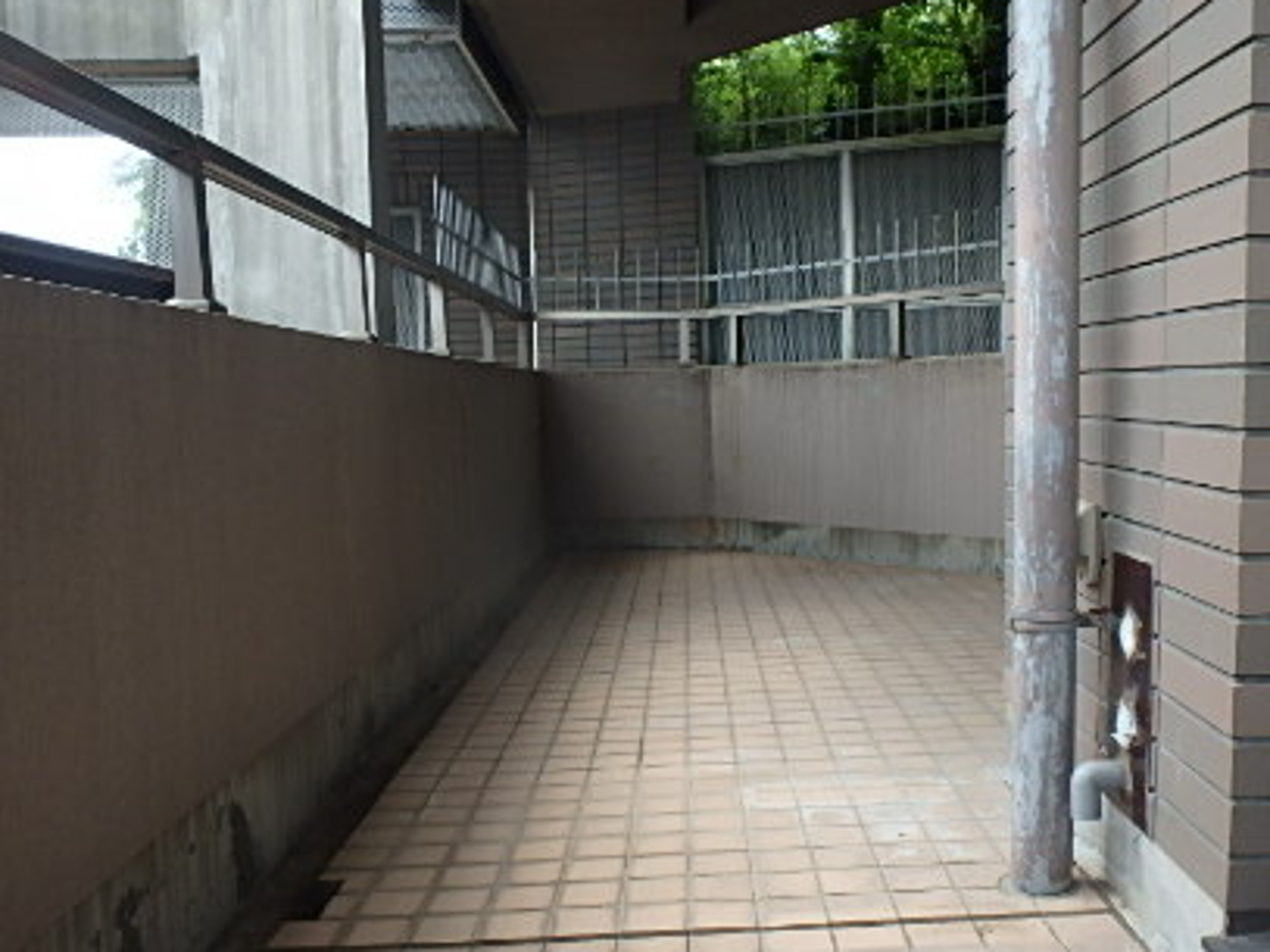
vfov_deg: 42.8
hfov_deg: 55.3
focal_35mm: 33
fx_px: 1210
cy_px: 556
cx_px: 699
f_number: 3.5
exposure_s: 1/125
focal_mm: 3.7
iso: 125
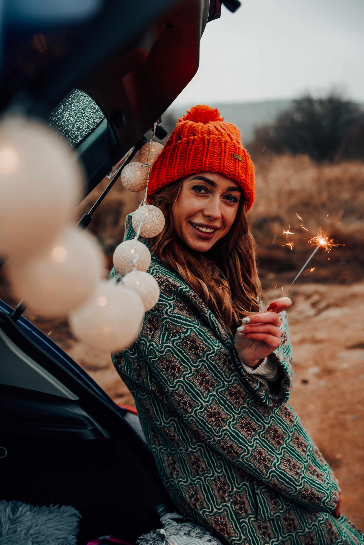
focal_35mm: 46
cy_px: 272
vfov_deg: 43.0
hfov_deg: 29.4
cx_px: 182
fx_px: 693
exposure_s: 1/100
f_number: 3.2
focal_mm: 45.7
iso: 100
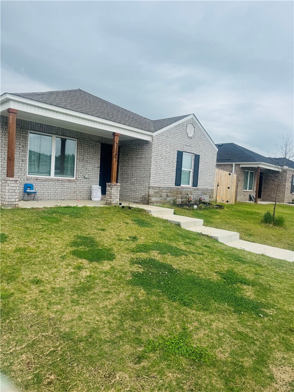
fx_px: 272
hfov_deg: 56.8
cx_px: 147
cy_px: 196
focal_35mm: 24
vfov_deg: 71.6
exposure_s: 1/4310
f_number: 1.78
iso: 80
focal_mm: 6.76
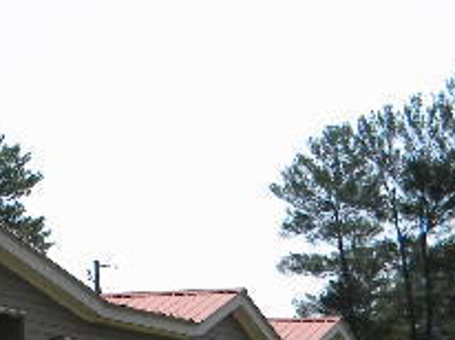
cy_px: 340
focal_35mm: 87
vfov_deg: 16.6
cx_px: -115
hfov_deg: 20.8
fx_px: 1142
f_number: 7
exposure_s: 1/265
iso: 80
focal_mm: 5
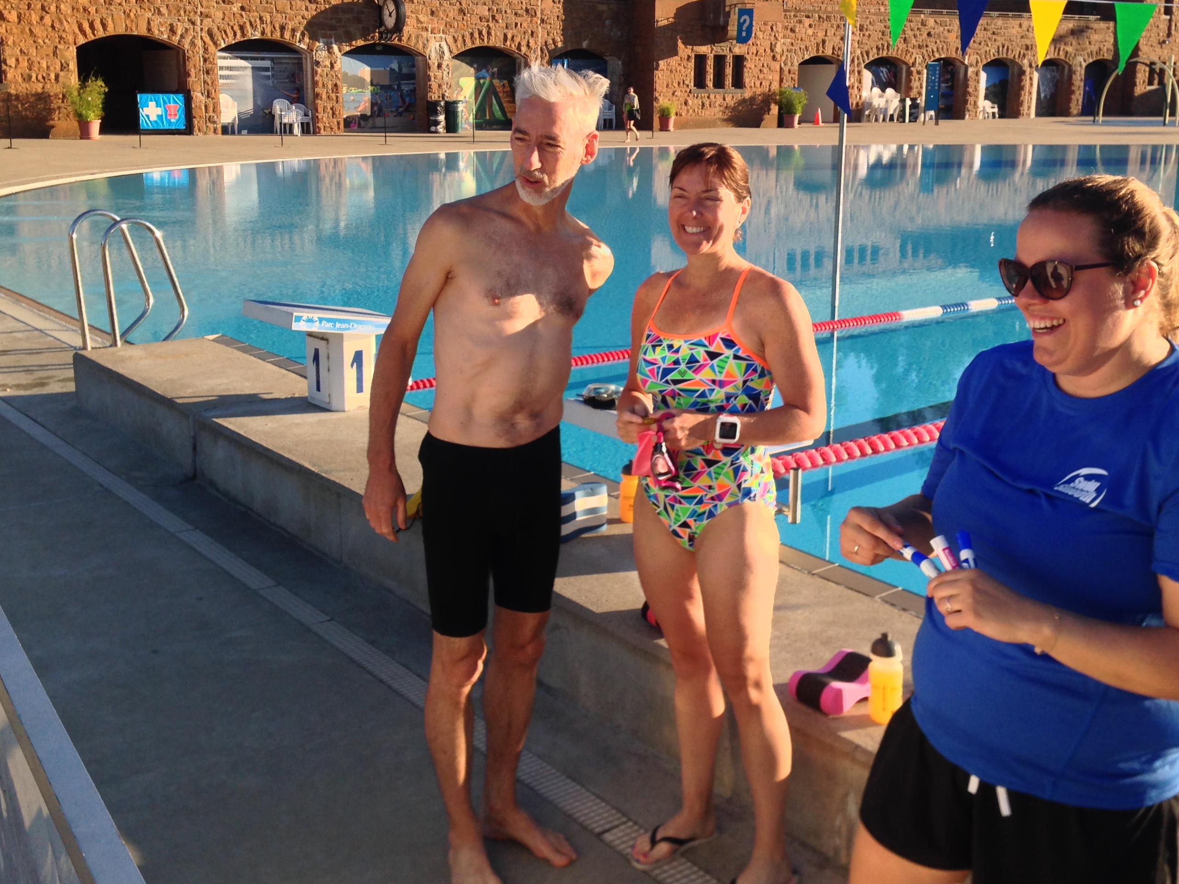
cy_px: 386
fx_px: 1430
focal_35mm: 42
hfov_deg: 44.8
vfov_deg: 34.3
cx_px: 625
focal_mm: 4.12
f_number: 2.4
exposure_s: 1/704
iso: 50
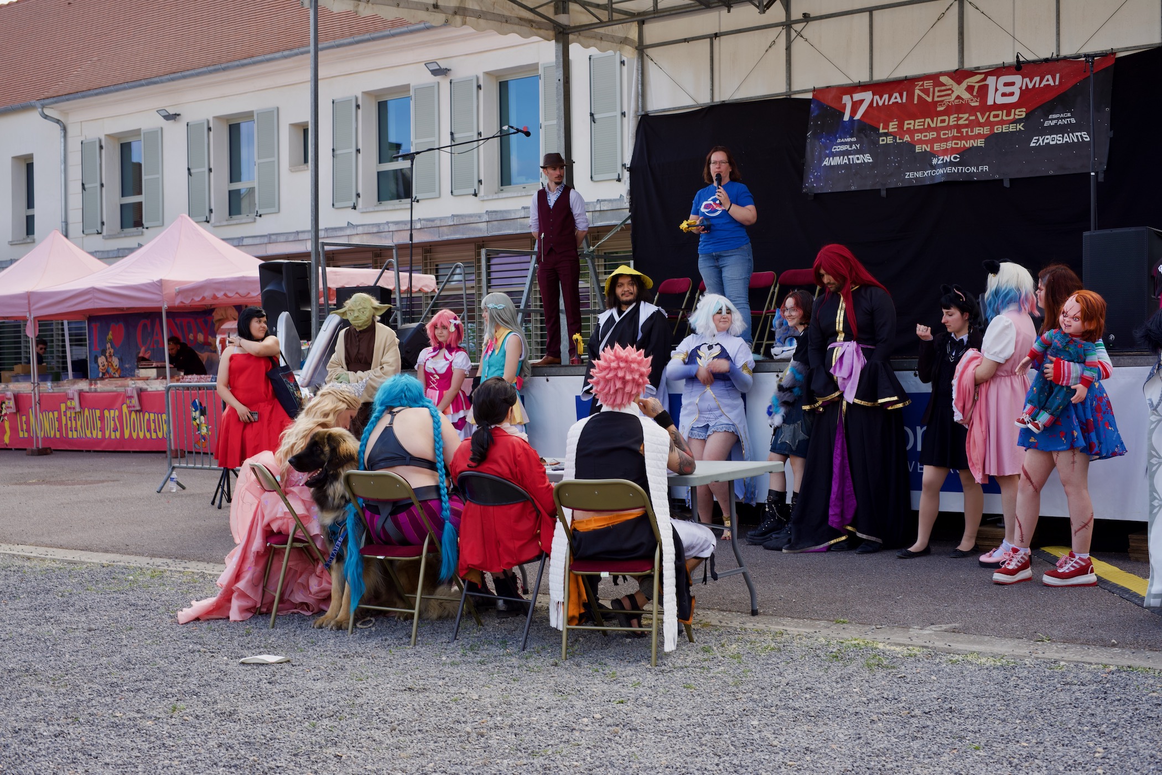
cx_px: 581
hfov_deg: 39.6
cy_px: 388
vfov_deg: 27.0
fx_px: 1614
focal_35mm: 50
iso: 100
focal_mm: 50
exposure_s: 1/100
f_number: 7.1
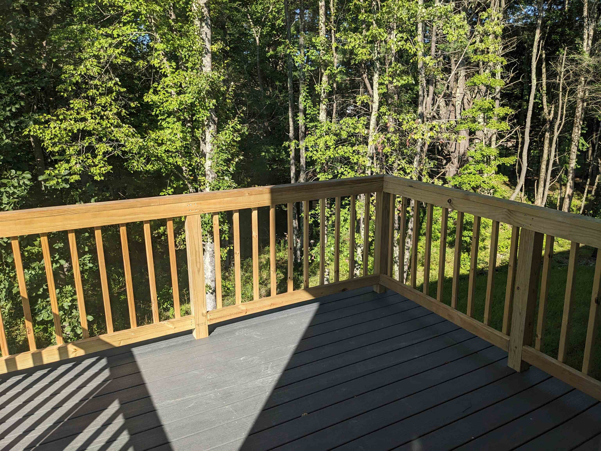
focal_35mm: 27
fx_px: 469
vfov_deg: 51.4
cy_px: 226
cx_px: 300
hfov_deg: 65.3
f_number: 1.73
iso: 45
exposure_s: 1/1067
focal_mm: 4.38
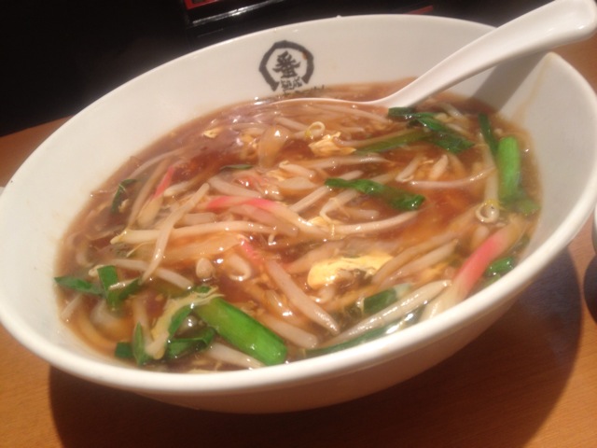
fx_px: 604
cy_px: 224
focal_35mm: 35
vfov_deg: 40.7
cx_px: 298
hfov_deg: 52.6
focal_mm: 4.28
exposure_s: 1/30
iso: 64
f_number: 2.4
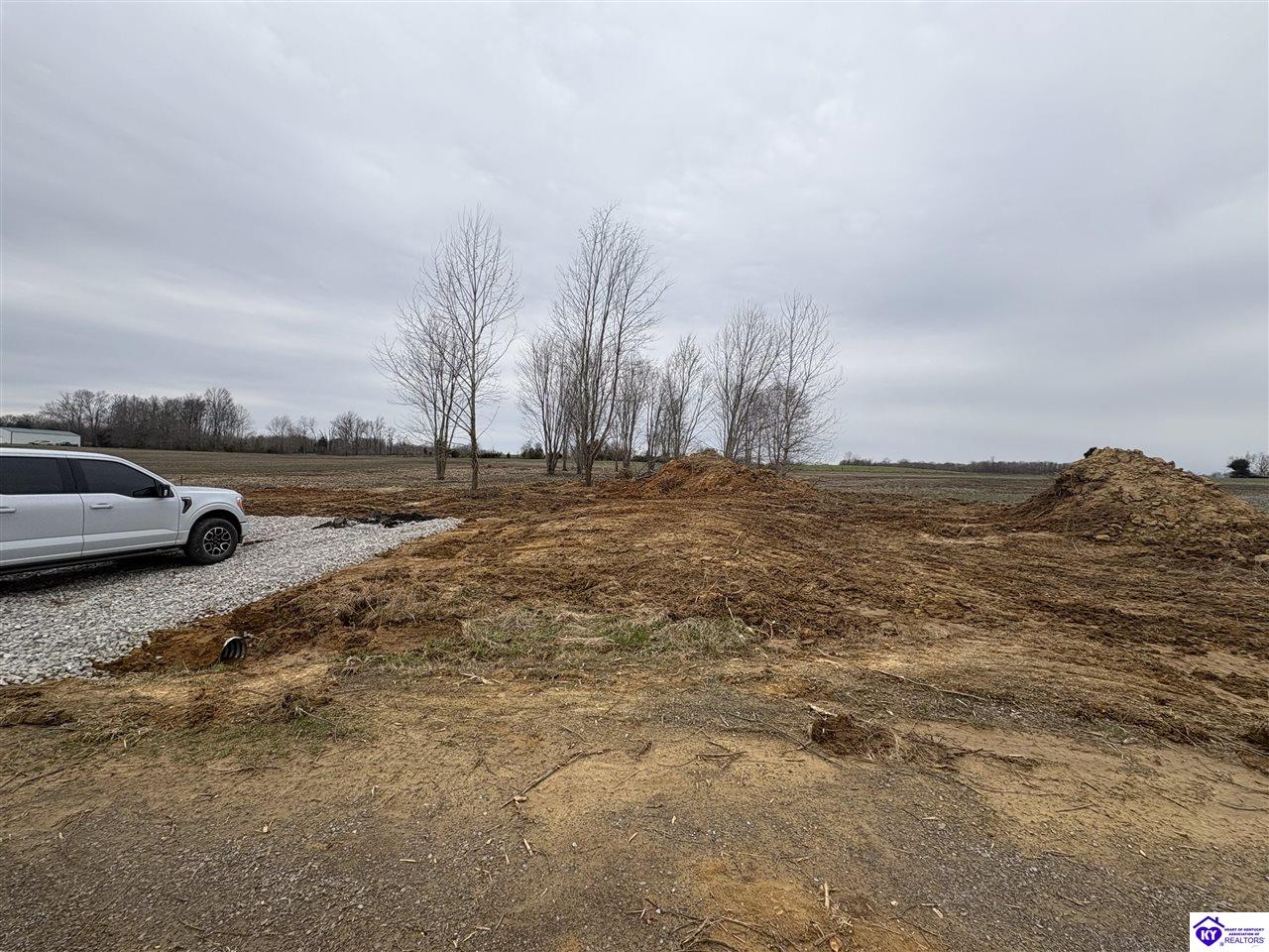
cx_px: 634
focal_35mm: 14
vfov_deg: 85.7
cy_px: 476
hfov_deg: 102.1
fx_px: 513
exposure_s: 1/1506
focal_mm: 2.22
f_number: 2.2
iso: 50
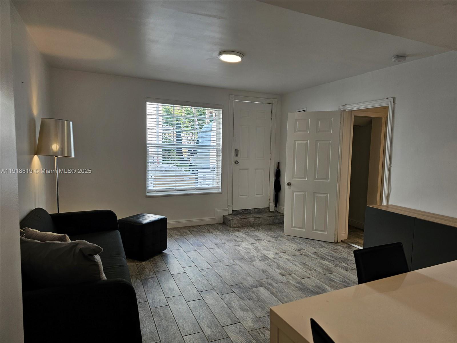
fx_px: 304
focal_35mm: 23
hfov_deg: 73.9
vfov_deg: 58.9
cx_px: 228
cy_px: 172
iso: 50
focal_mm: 6.3
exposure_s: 1/120
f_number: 1.7
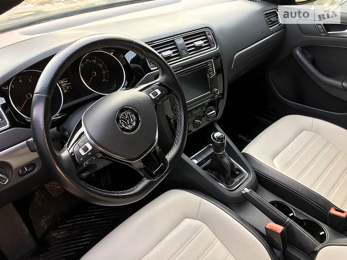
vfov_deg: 48.2
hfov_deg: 61.7
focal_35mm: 29
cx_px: 174
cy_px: 130
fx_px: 291
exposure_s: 1/50
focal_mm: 4.2
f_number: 2.2
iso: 25
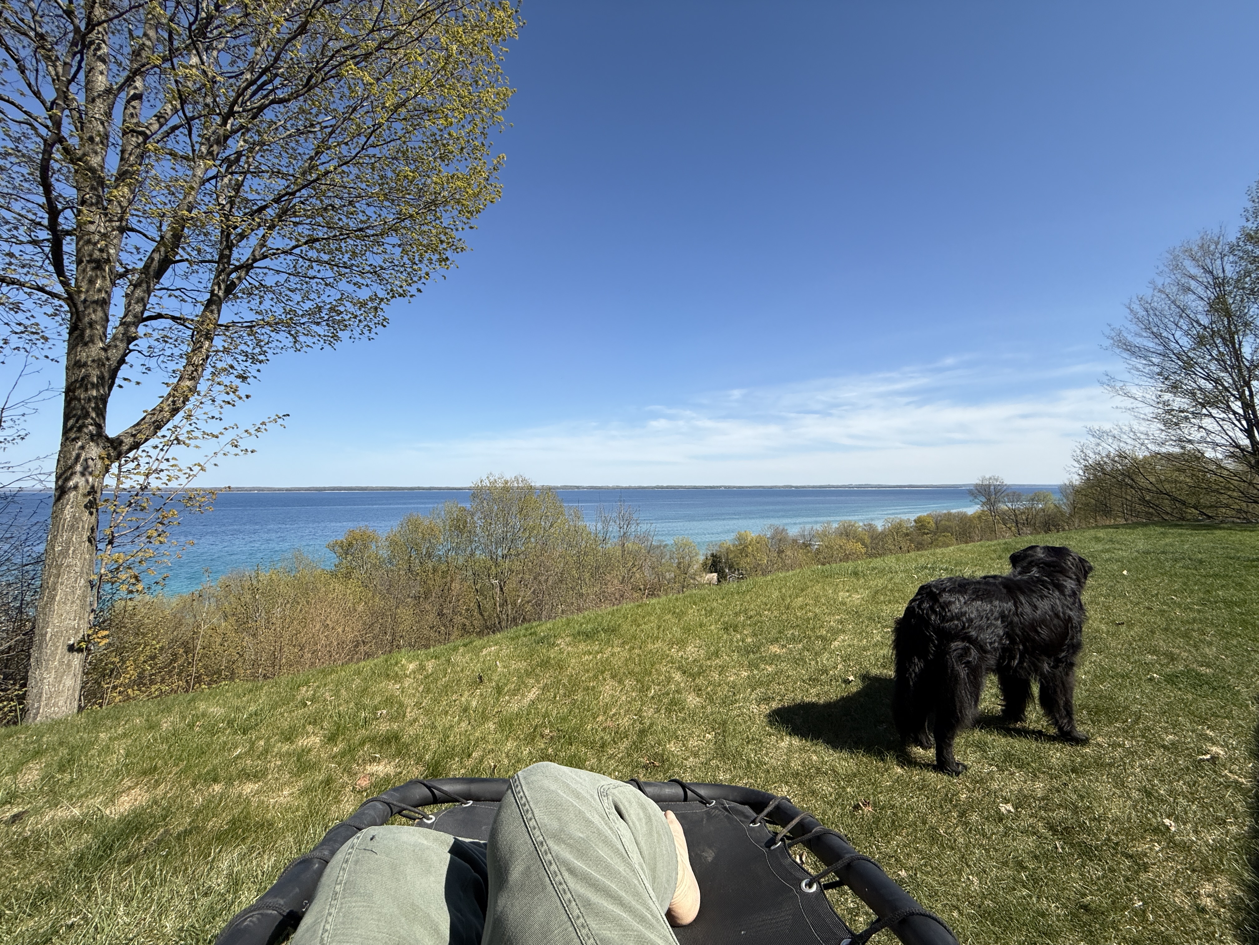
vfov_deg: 85.7
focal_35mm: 14
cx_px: 630
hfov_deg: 102.1
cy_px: 472
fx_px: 509
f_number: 2.2
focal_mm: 2.22
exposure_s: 1/2611
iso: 50
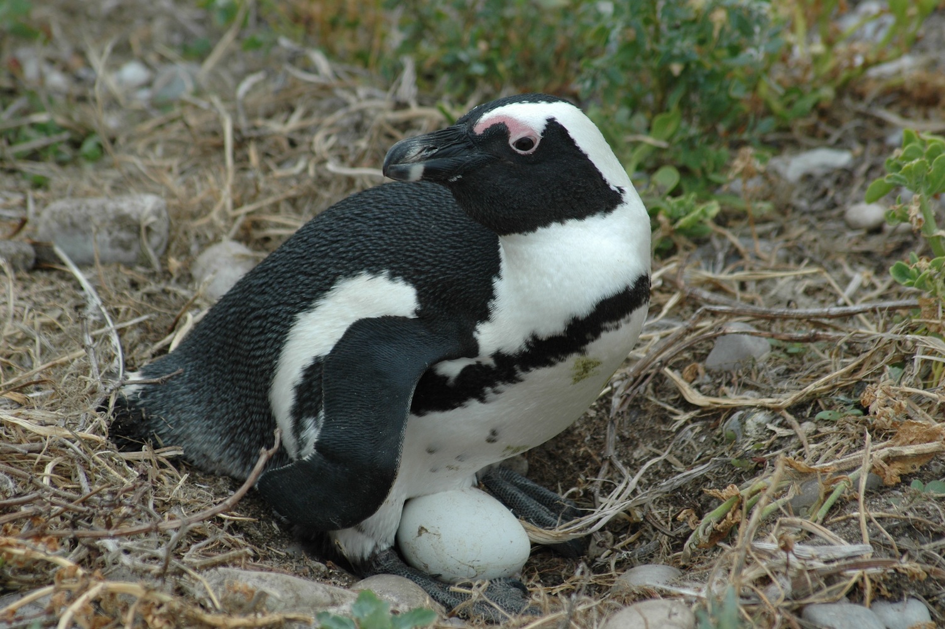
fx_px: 7671
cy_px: 314
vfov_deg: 4.7
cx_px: 472
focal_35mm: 292
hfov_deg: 7.0
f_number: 6.3
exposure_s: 1/640
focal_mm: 195
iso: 250
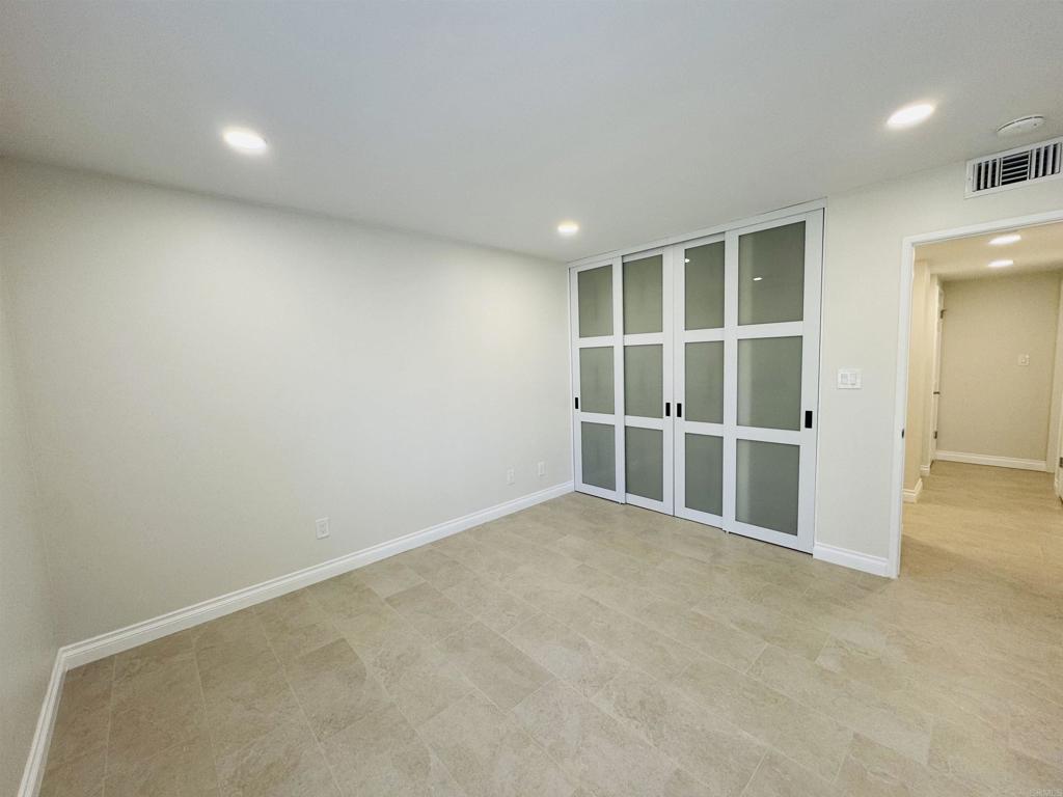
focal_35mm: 14
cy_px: 398
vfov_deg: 85.7
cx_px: 532
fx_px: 430
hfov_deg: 102.1
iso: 80
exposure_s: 1/99
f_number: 2.2
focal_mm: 2.22
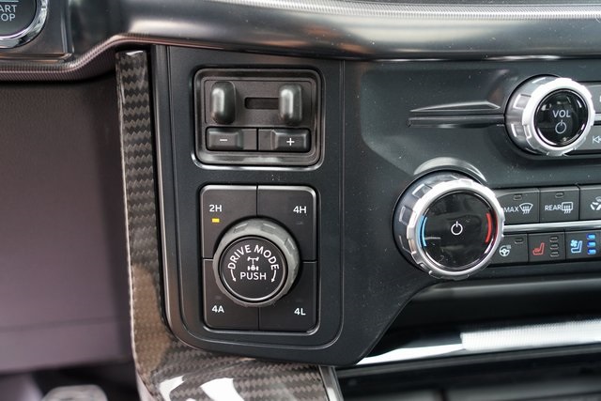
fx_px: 685
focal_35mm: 41
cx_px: 300
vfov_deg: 32.6
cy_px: 200
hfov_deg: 47.4
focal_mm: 41
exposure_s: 1/60
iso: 1000
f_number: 4
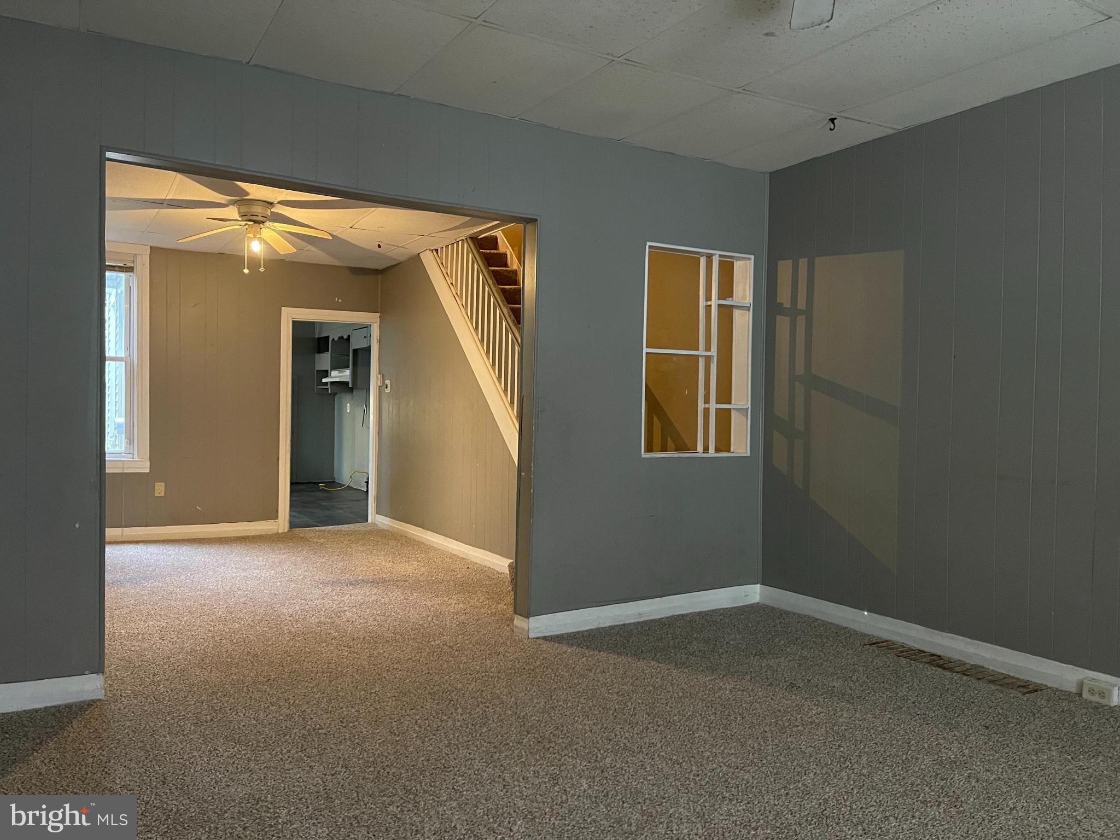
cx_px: 560
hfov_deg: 67.3
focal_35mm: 26
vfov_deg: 53.1
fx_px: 841
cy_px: 420
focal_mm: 5.1
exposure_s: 1/30
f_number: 1.6
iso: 800
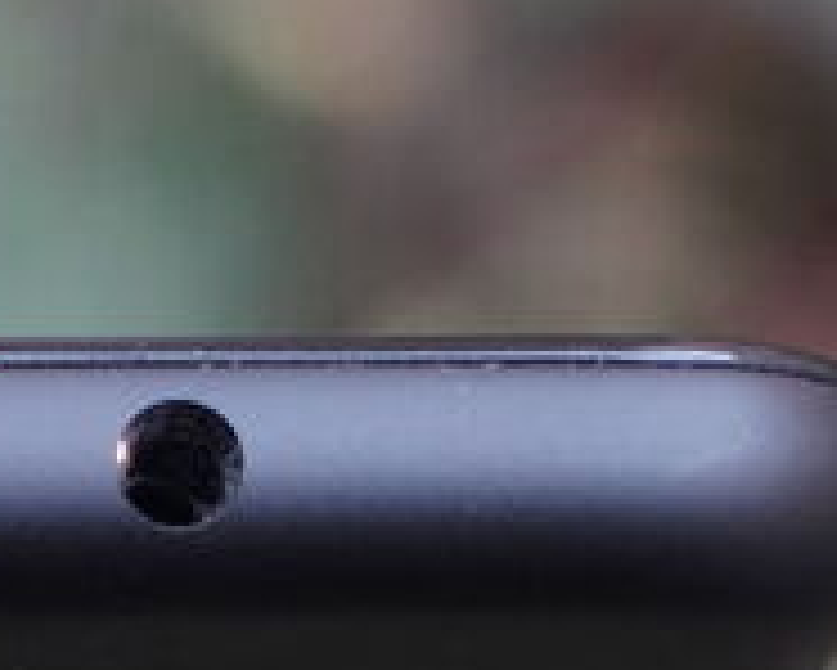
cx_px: -360
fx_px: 6419
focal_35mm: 259
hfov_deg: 7.4
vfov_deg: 6.0
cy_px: 504
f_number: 6.3
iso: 2500
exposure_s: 1/200
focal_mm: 62
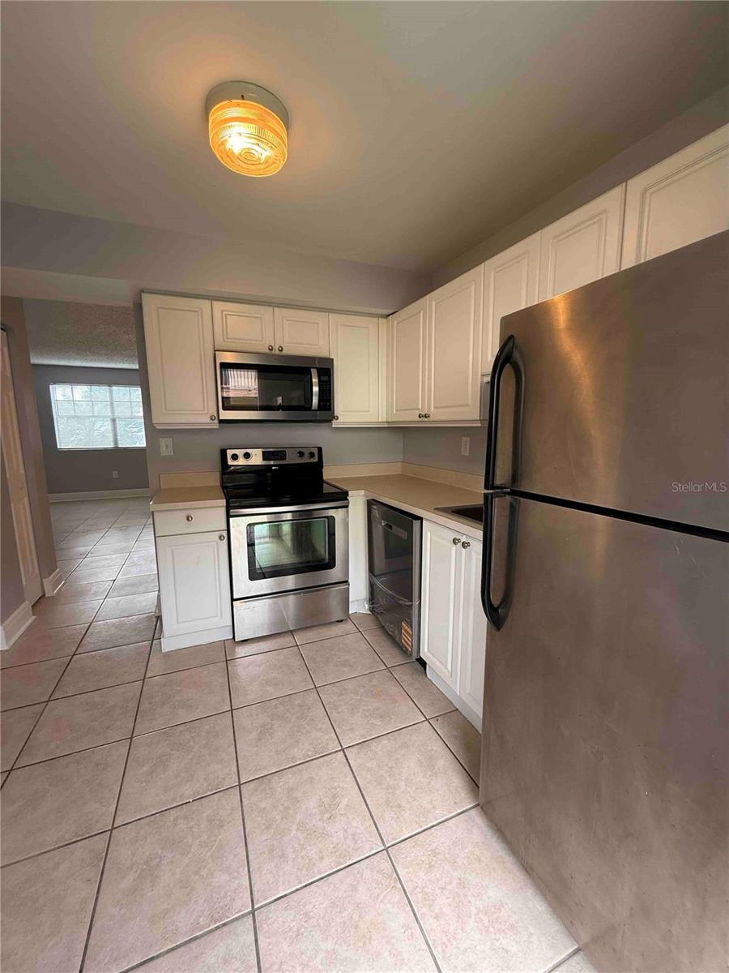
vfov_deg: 102.1
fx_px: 393
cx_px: 364
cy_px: 486
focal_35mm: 14
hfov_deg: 85.7
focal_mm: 2.22
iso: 160
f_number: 2.2
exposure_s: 1/120
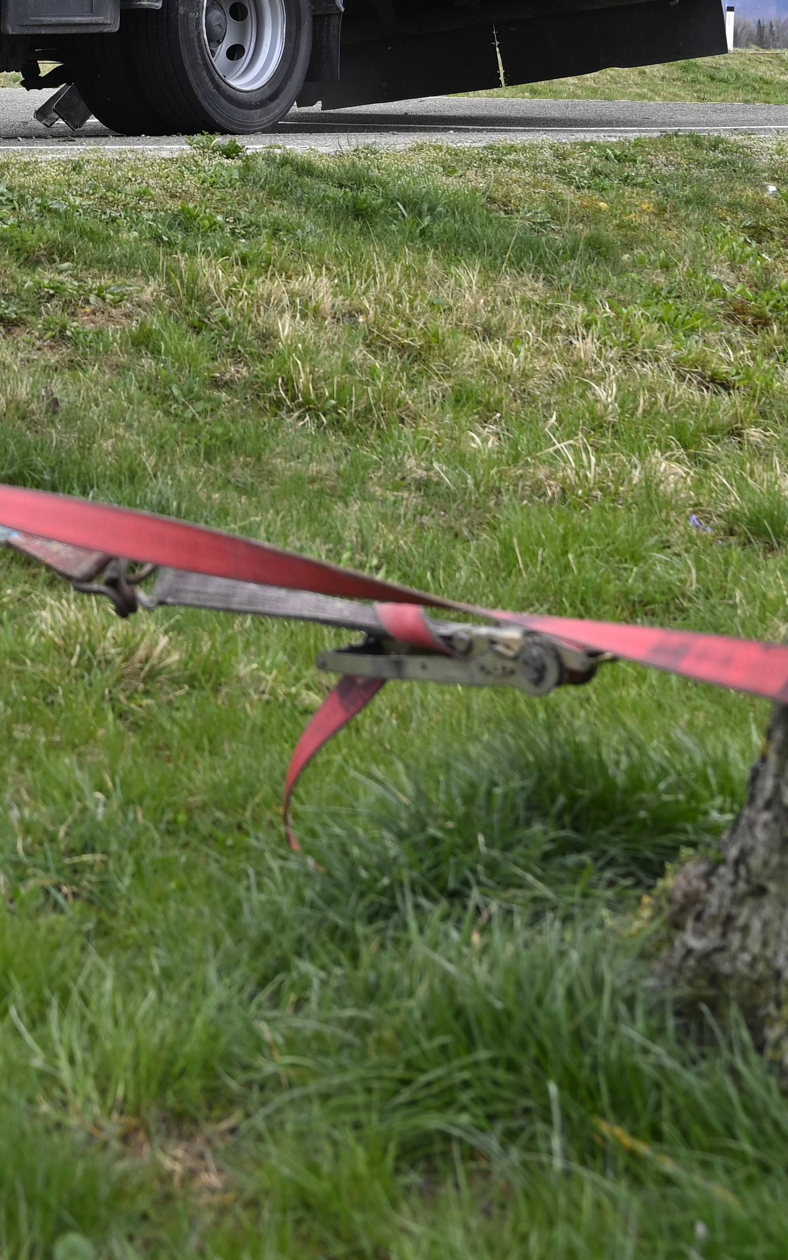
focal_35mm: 101
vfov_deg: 19.9
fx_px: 3458
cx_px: 78
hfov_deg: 12.9
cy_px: -42
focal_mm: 30.5
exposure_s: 1/400
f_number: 4
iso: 160
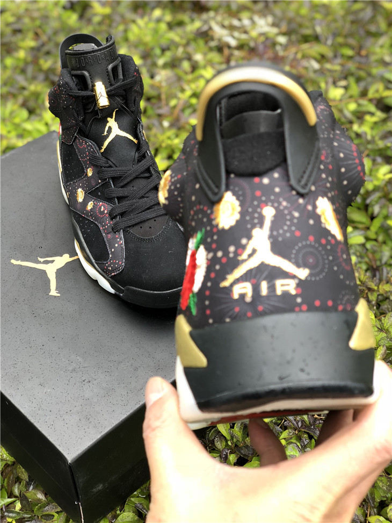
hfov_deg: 28.0
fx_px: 785
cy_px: 262
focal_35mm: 52
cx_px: 196
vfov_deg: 36.8
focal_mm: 6
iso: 32
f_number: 2.4
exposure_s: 1/100
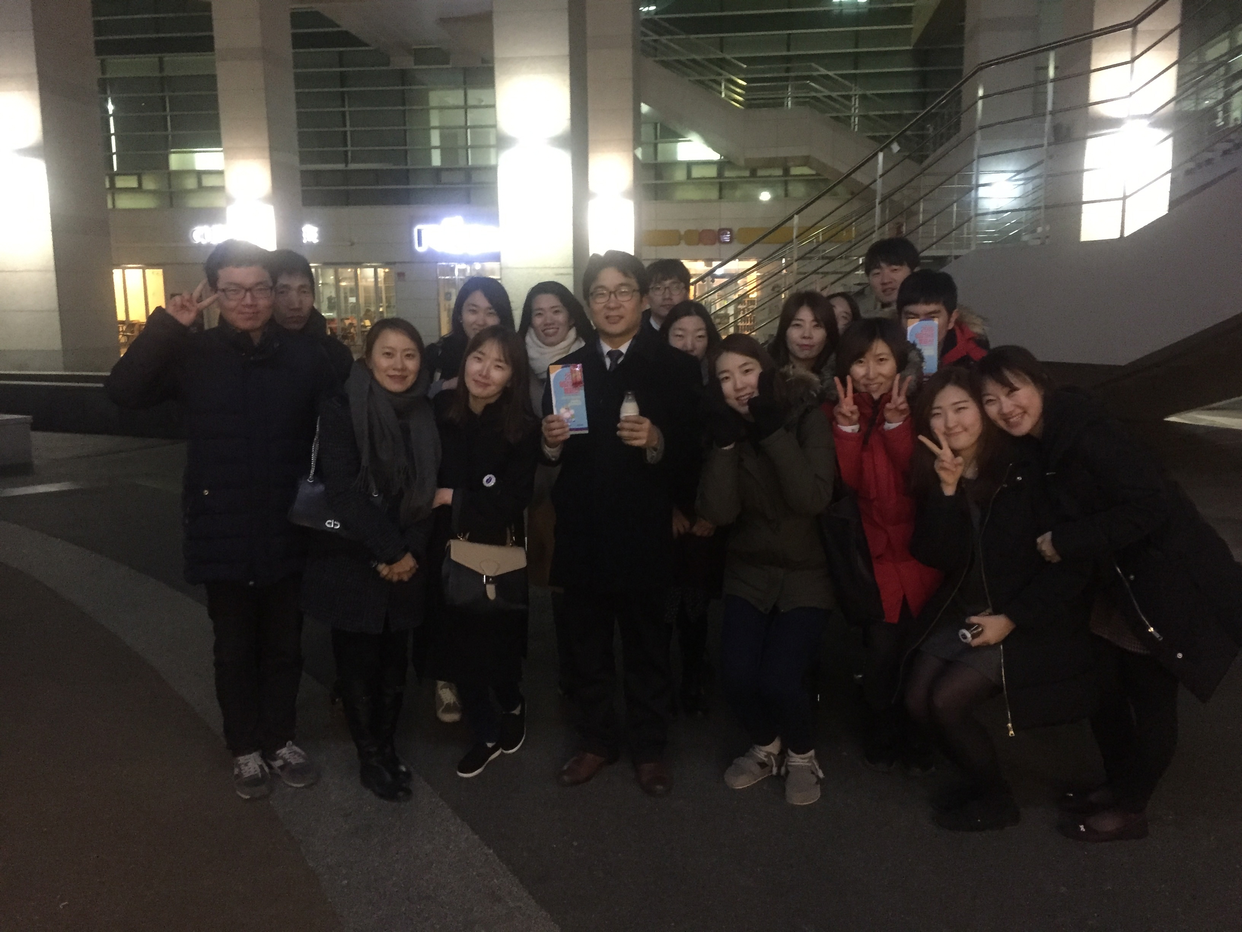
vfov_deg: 48.2
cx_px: 621
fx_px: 1041
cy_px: 466
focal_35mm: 29
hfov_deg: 61.7
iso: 400
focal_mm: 4.15
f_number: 2.2
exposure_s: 1/15
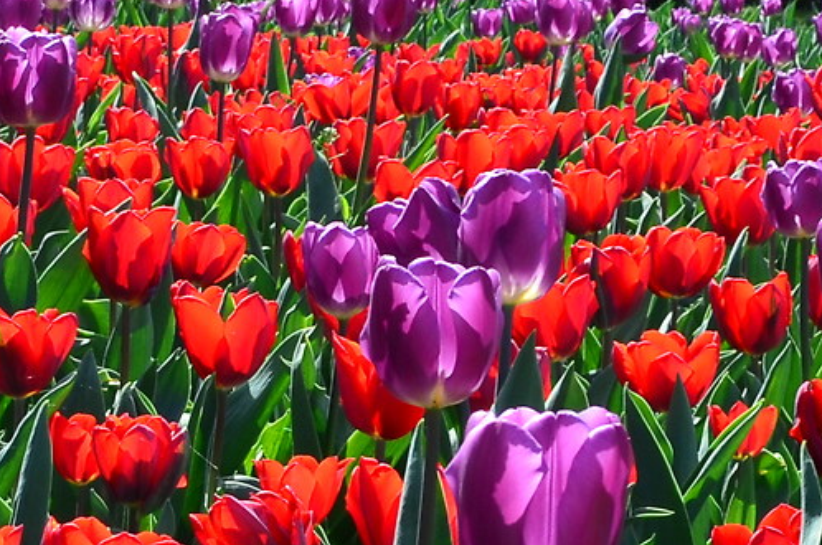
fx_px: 3624
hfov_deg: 12.6
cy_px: 594
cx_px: -172
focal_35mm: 159
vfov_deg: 8.5
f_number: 9.5
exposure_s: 1/250
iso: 250
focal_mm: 22
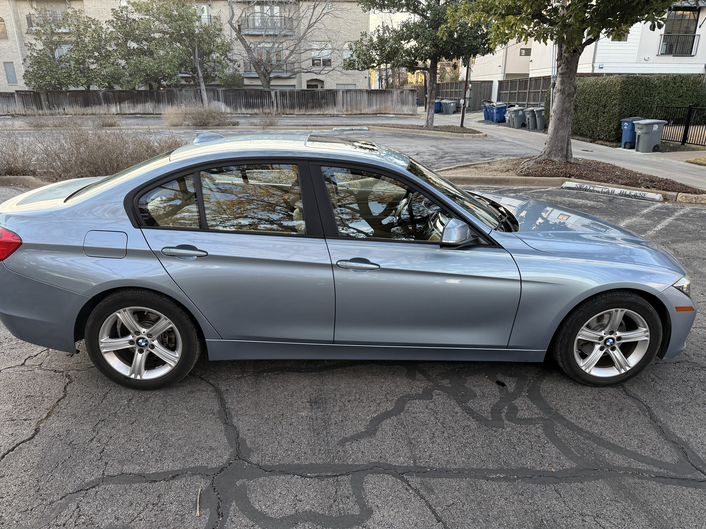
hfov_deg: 71.6
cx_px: 353
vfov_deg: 56.8
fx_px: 489
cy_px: 264
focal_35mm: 24
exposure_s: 1/243
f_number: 1.78
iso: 160
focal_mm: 6.76
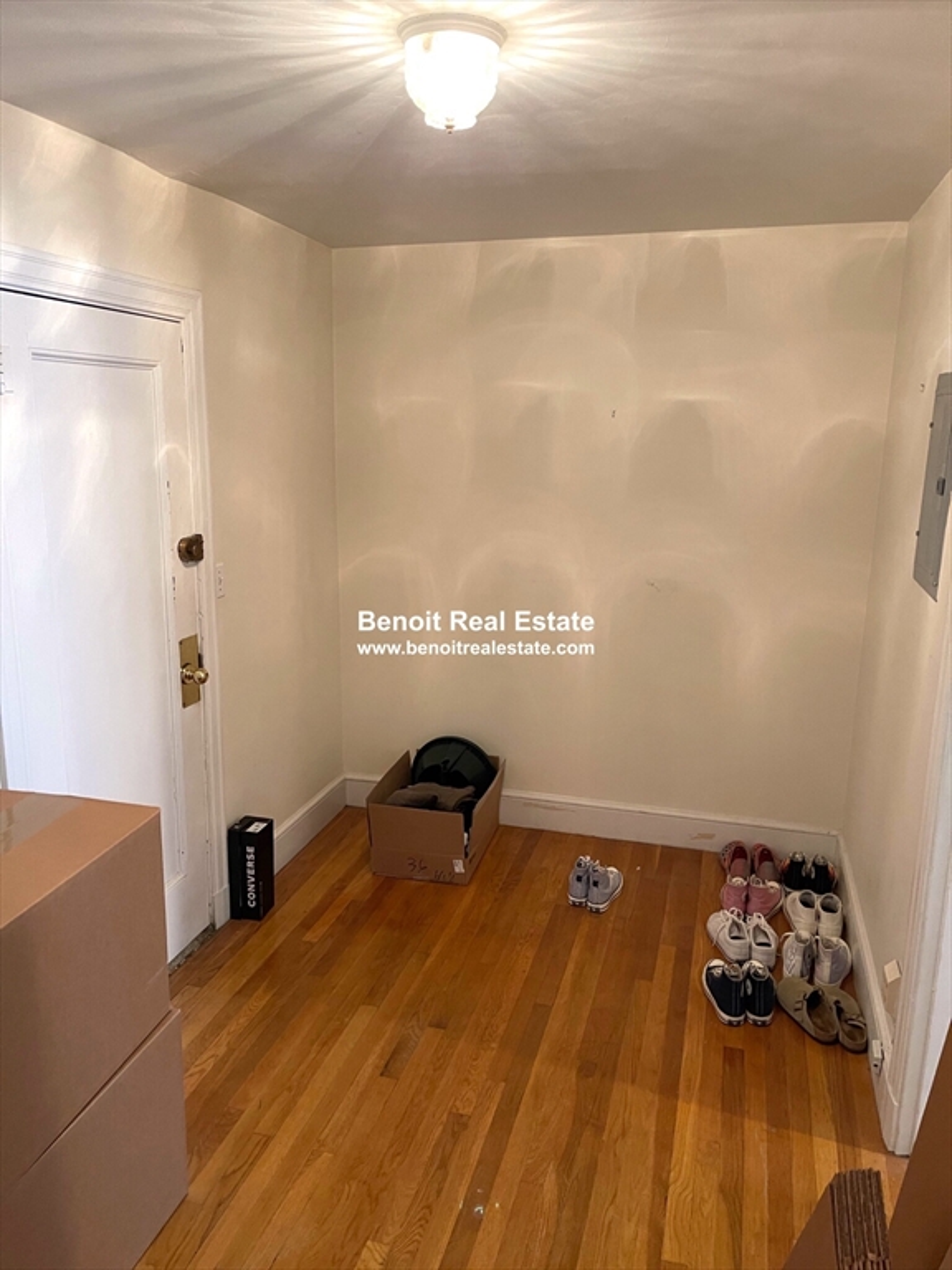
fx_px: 953
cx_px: 476
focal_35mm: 26
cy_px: 635
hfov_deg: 53.1
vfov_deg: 67.3
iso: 500
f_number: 1.6
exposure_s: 1/40
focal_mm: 5.1
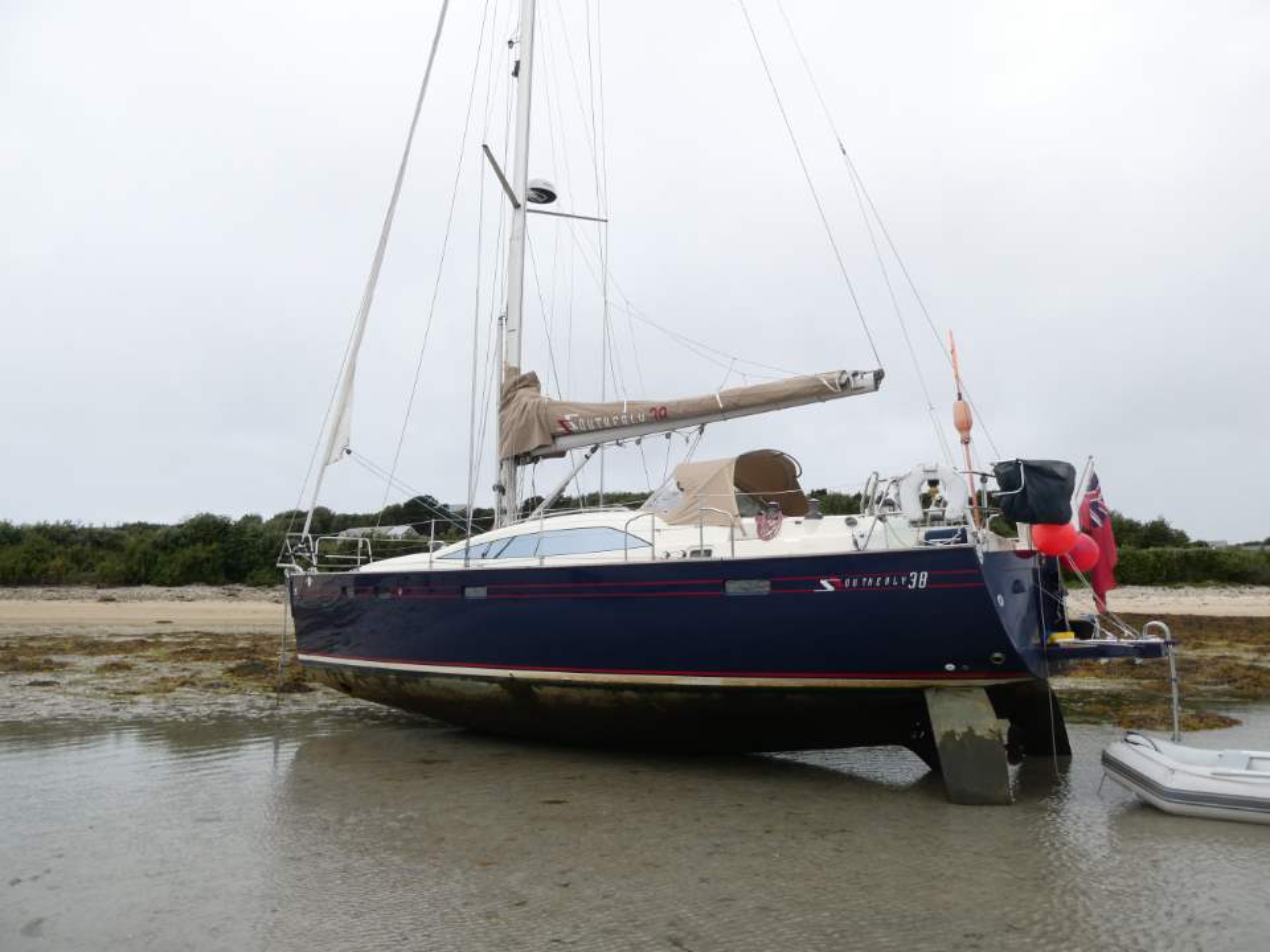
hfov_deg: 71.6
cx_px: 635
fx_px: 881
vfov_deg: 56.8
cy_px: 476
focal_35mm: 24
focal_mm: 4.3
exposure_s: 1/1000
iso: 80
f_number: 3.5
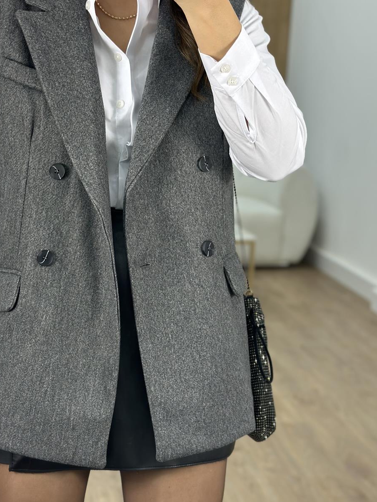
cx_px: 146
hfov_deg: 22.9
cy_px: 227
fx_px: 929
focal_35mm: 64
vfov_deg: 30.2
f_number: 1.78
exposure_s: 1/100
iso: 80
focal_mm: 6.86
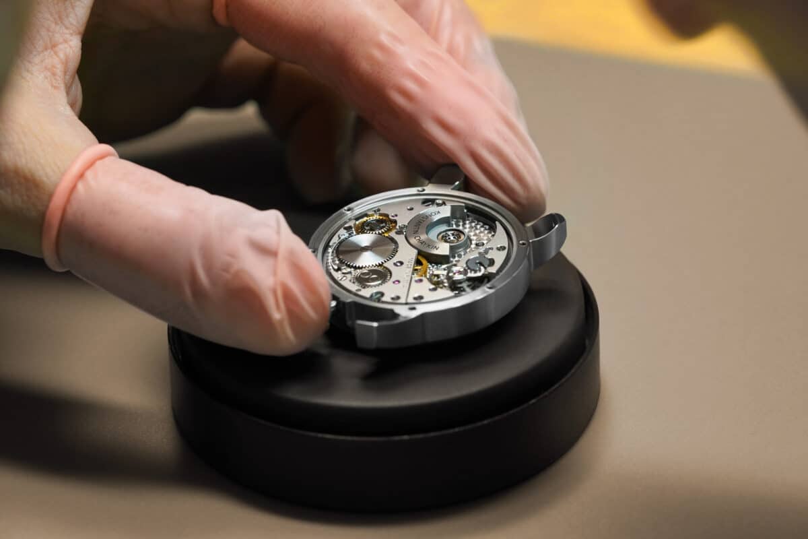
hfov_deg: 22.6
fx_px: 2020
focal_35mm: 90
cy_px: 270
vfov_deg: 15.2
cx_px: 404
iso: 1000
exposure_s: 1/200
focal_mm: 90
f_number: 7.1
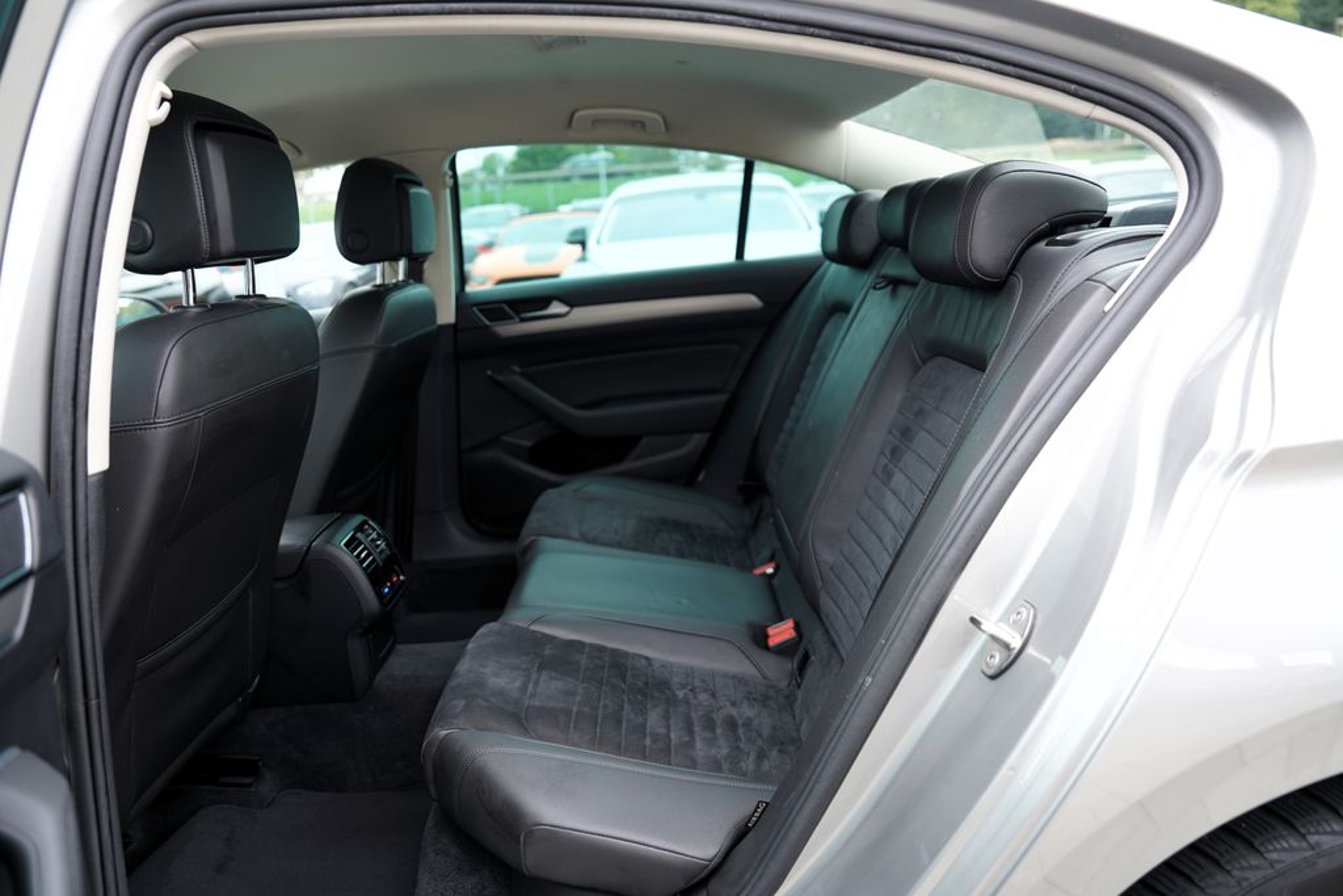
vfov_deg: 53.1
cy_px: 448
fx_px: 895
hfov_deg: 73.7
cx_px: 672
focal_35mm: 24
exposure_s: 1/30
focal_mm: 24
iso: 100
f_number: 2.8
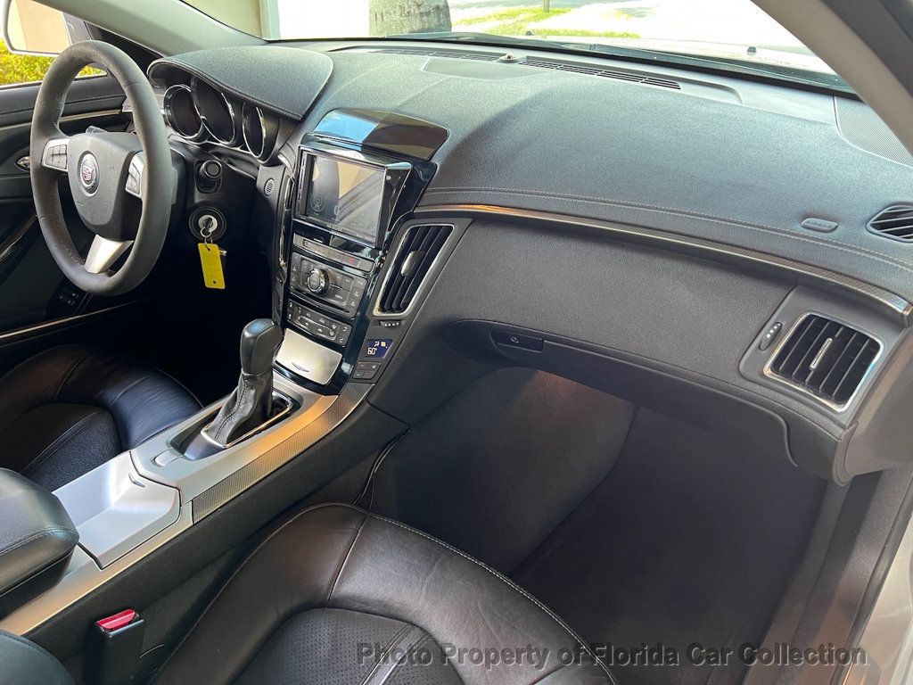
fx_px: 686
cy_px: 342
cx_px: 456
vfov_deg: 53.1
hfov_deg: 67.3
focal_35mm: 26
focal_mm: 5.7
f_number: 1.5
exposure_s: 1/66
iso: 125
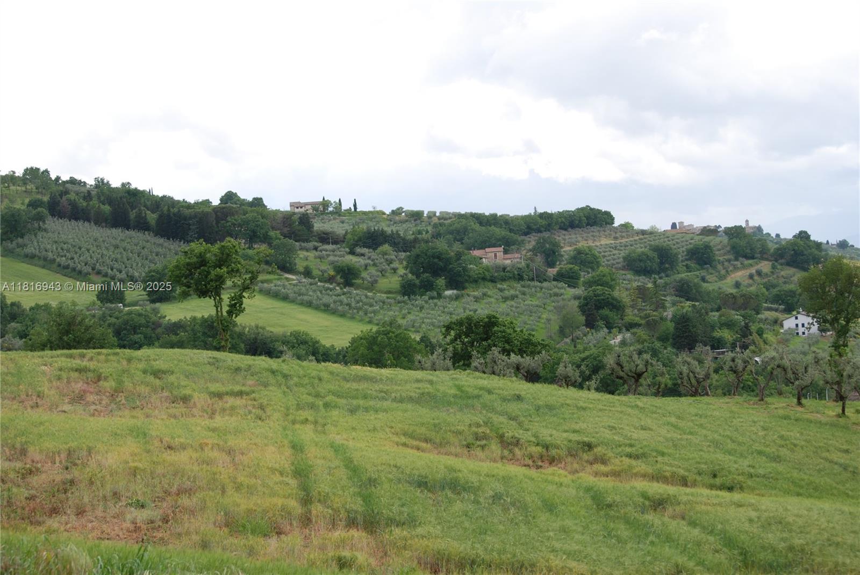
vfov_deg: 16.6
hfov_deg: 24.6
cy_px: 288
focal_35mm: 82
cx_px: 430
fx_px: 1973
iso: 100
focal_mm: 55
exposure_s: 1/160
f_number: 6.3
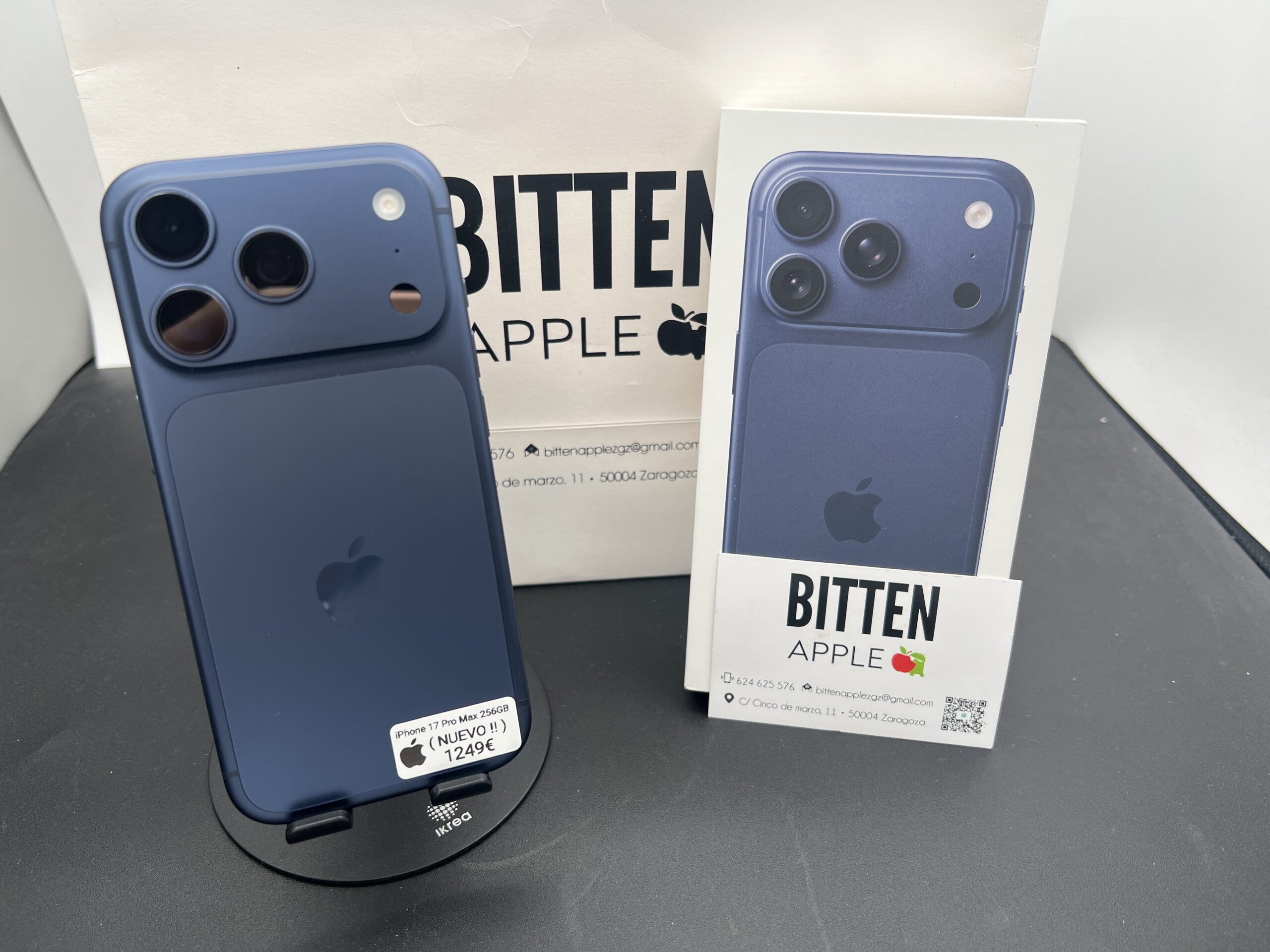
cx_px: 635
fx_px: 954
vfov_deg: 53.1
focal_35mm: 26
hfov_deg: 67.3
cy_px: 476
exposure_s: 1/333
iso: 50
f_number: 1.5
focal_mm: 5.7
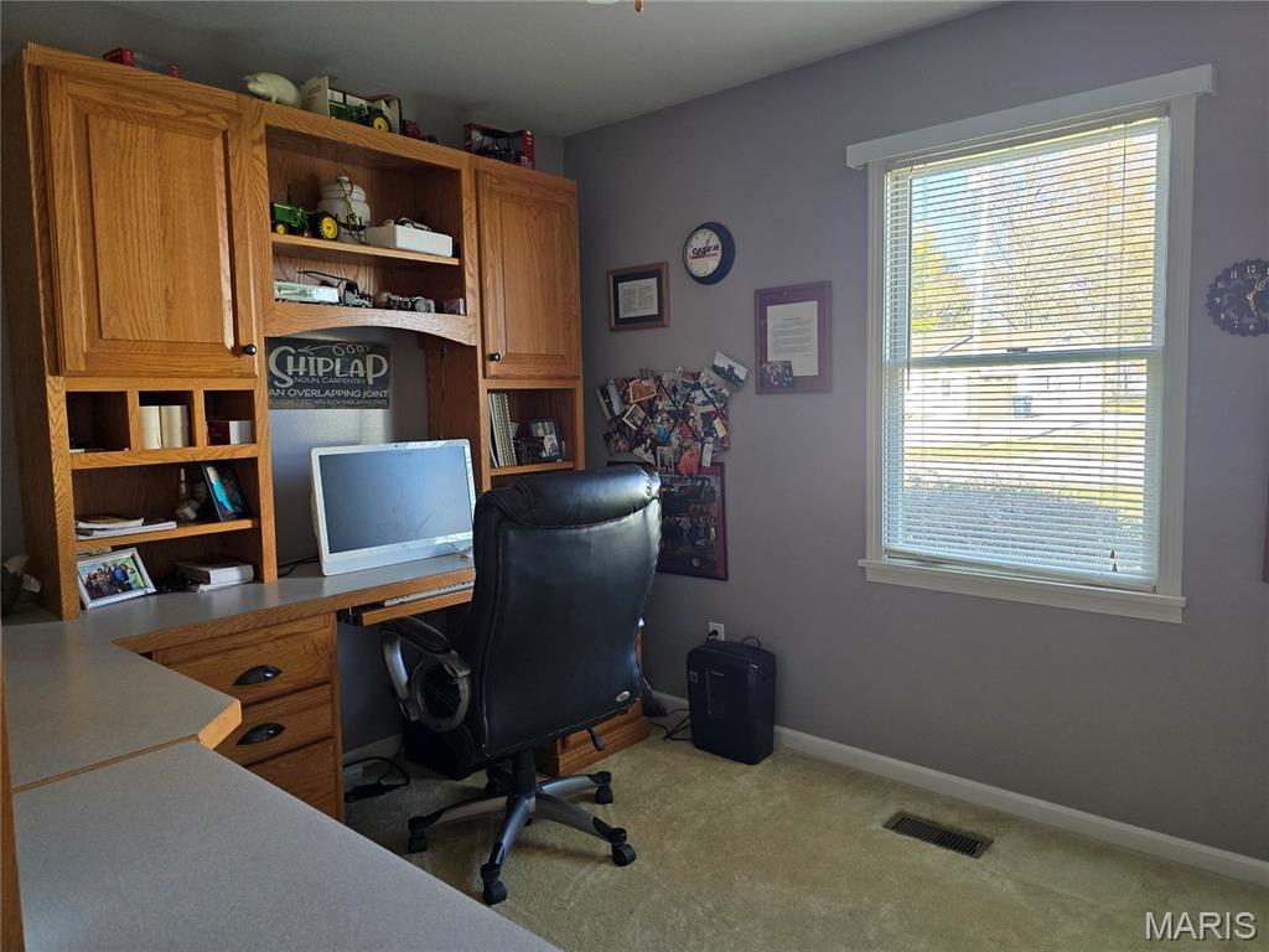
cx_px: 634
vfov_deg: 58.9
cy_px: 476
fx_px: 843
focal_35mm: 23
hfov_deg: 73.9
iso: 320
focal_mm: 6.3
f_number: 1.7
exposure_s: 1/120
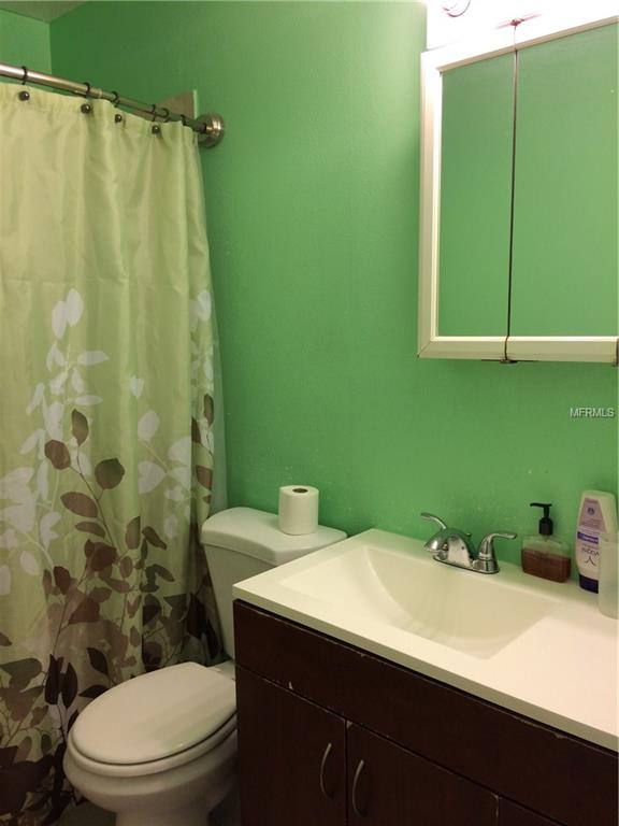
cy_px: 413
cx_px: 310
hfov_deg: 48.2
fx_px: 691
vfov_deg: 61.7
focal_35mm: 29
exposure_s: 1/40
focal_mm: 4.15
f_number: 2.2
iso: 40
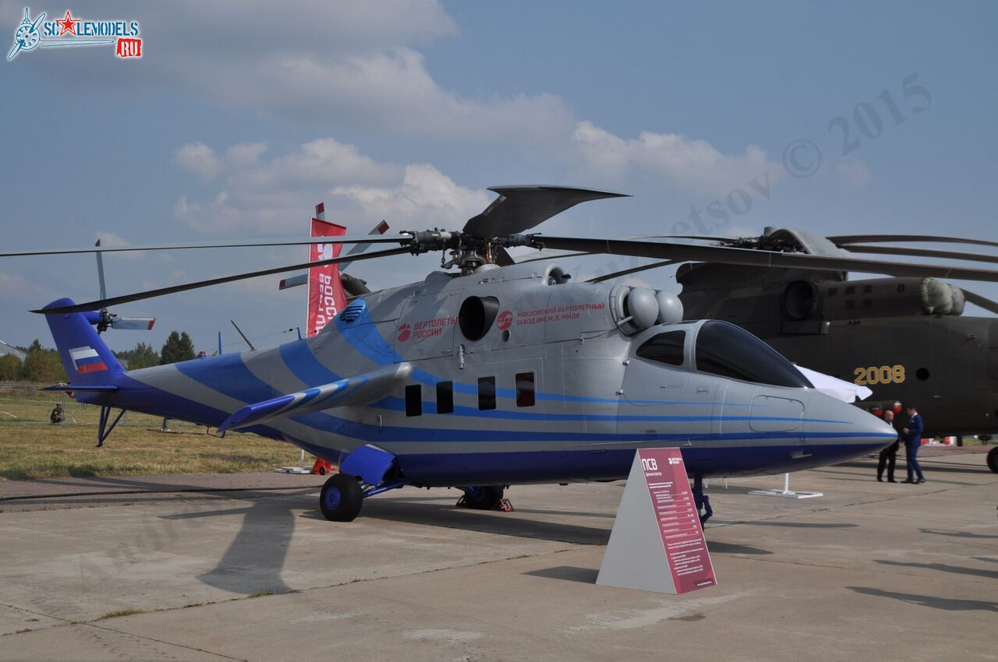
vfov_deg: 43.5
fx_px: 831
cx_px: 499
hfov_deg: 62.0
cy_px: 331
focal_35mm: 30
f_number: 8
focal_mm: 20
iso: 200
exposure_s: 1/1250
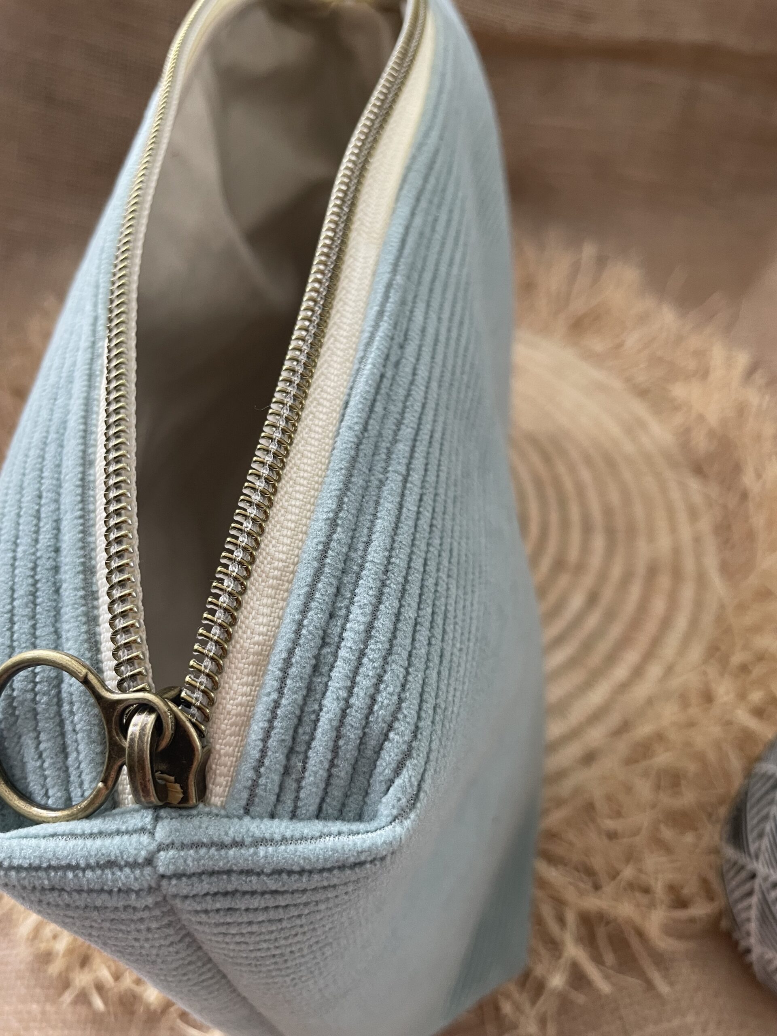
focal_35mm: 26
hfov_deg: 53.1
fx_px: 778
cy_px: 518
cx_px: 388
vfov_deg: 67.3
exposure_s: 1/65
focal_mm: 4.2
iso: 125
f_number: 1.6
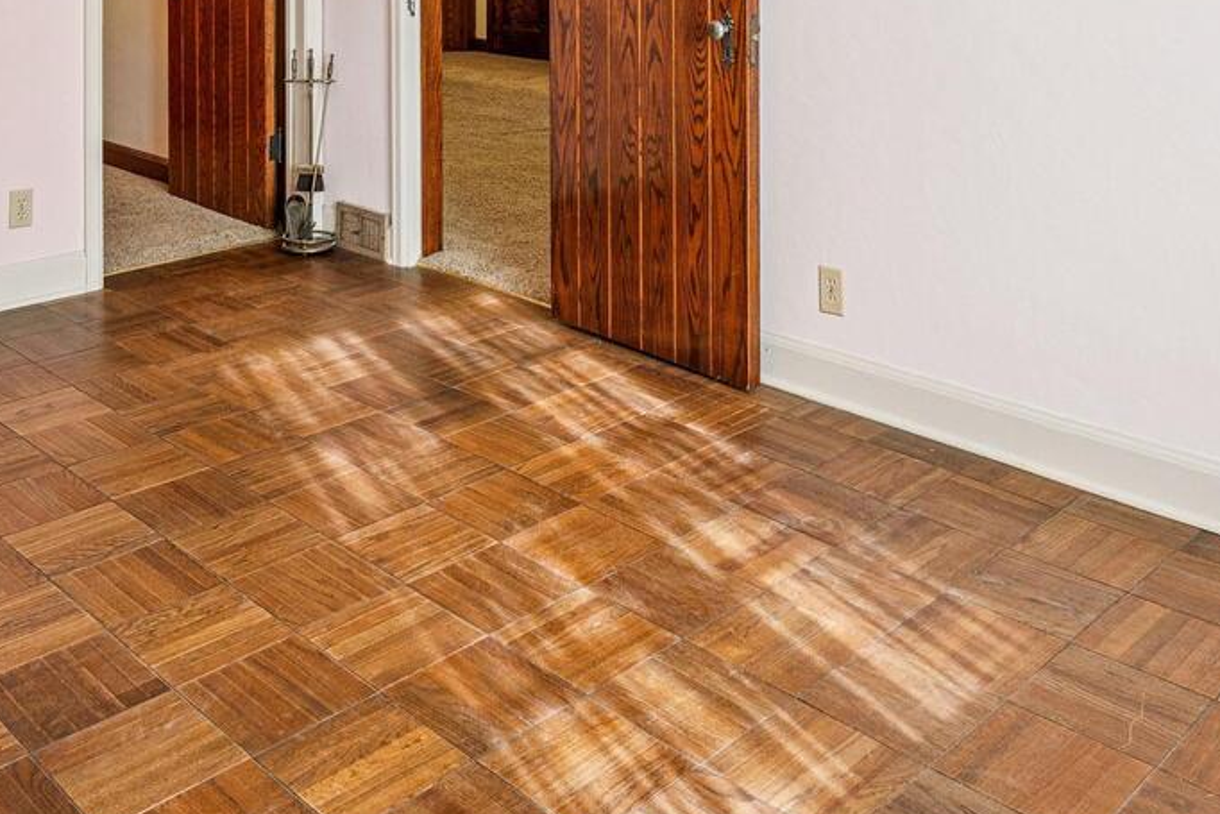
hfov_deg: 50.6
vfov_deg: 31.5
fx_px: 1288
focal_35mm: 38
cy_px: -59
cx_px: 549
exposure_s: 1/15
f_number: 9
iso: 400
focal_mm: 16
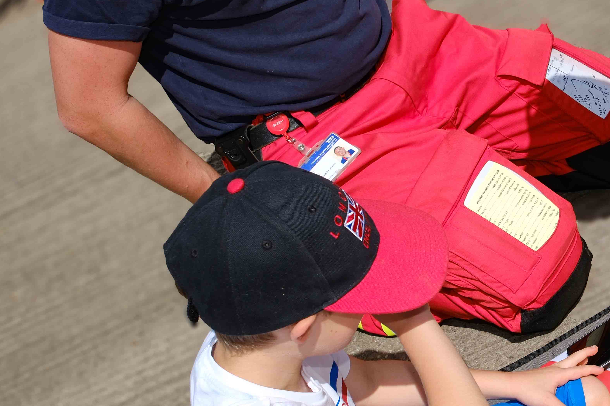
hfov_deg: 22.5
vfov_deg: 15.8
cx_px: 647
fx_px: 1457
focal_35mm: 86
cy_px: 103
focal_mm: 23.4
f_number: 5.6
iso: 125
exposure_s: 1/750
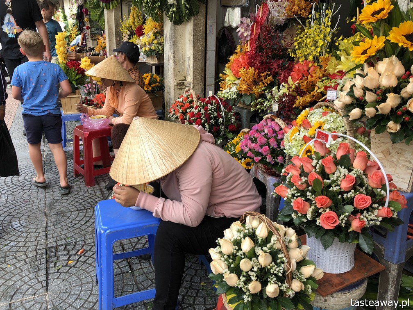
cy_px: 155
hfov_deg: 63.4
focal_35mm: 28
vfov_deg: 49.7
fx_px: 334
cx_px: 206
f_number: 1.8
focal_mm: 3.99
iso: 20
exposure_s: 1/170
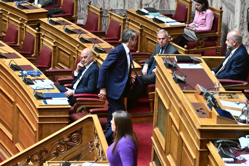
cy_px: 83
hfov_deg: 11.4
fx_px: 1245
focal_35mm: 180
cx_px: 124
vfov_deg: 7.6
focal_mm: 120
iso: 8000
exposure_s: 1/400
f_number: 5.6
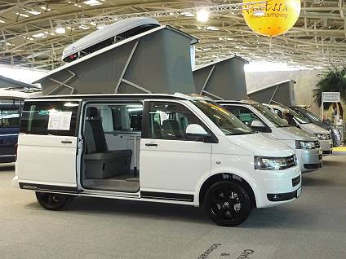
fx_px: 440
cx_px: 173
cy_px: 130
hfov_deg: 42.9
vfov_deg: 32.9
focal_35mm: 44
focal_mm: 7.2
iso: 400
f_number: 3
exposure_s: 1/30
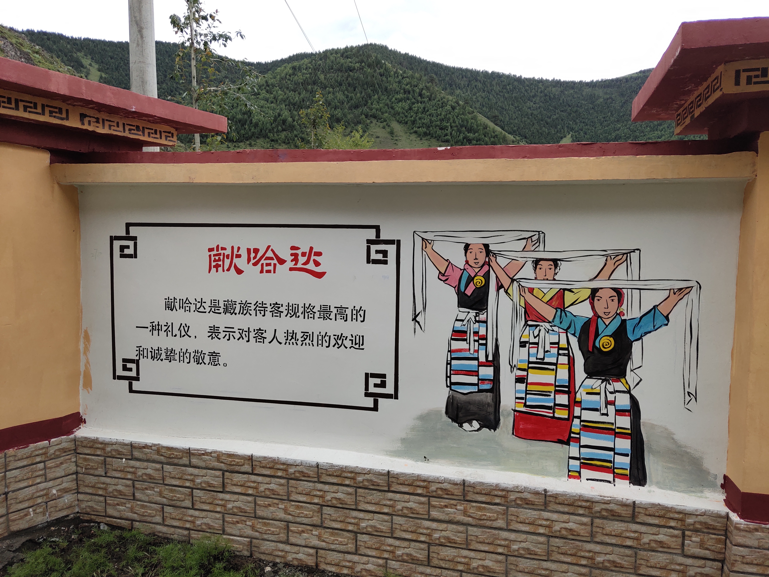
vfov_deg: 48.2
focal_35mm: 29
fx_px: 644
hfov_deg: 61.7
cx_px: 384
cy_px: 288
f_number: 1.8
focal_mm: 4.27
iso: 50
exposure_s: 1/167
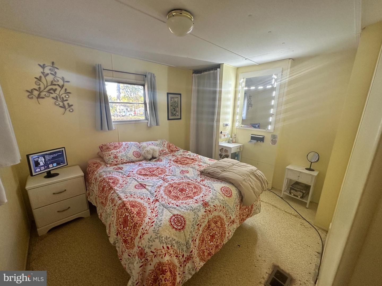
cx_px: 191
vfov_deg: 85.7
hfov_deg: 102.1
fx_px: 154
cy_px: 143
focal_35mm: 14
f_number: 2.2
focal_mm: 2.22
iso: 200
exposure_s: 1/120
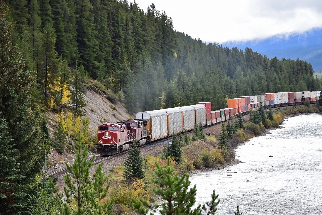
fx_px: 1643
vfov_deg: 7.5
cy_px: 119
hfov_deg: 11.2
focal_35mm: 184
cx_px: 174
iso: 800
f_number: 6.3
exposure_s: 1/1250
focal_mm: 105
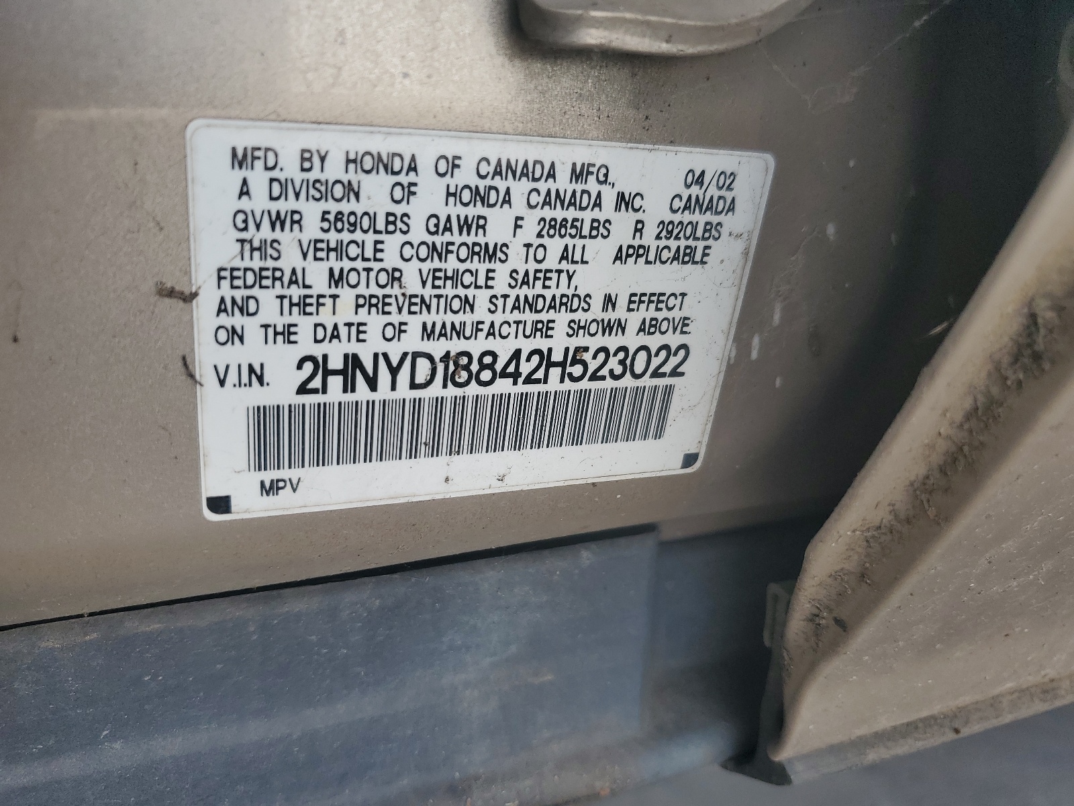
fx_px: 807
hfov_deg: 67.3
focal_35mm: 26
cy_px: 403
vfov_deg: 53.1
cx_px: 537
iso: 50
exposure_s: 1/714
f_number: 1.5
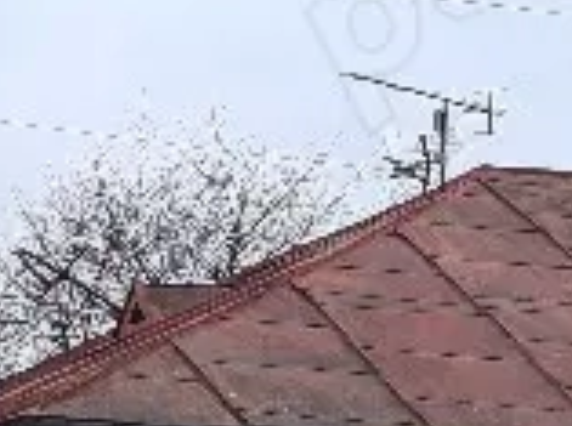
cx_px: -7
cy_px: 768
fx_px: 2737
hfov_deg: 11.8
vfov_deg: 8.6
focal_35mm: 166
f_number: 1.8
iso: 50
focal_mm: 5.4
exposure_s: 1/357
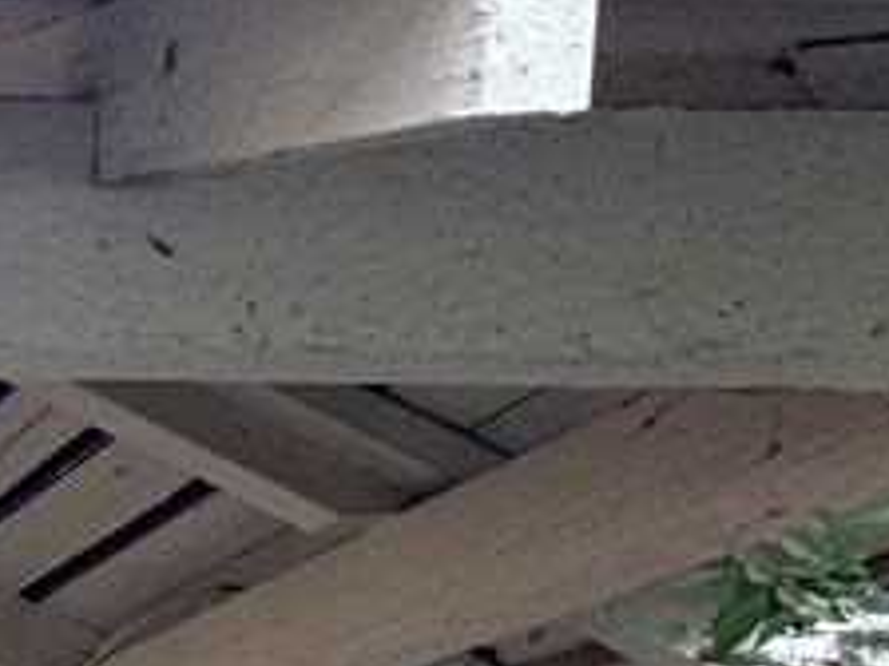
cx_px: -869
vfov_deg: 17.7
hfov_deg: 19.1
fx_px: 1644
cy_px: 1253
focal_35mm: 64
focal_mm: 2.22
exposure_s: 1/99
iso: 80
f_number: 2.2
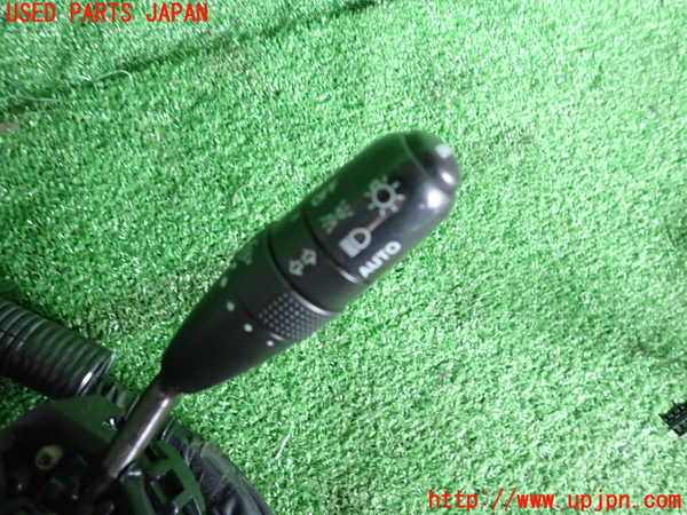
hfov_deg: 69.4
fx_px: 496
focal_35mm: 25
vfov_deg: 54.9
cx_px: 344
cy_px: 258
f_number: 2
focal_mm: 4.5
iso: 500
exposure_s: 1/30
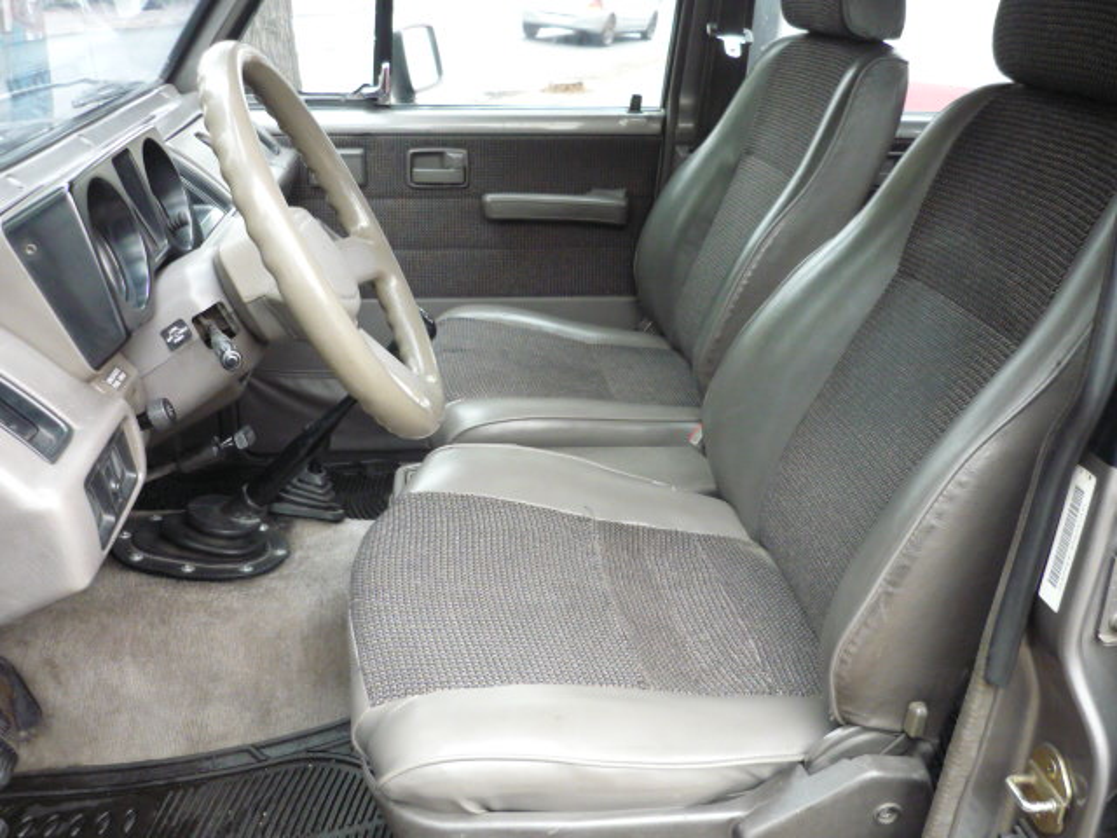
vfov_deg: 42.9
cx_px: 558
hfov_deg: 55.4
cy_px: 419
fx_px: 1065
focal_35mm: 33
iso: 400
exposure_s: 1/15
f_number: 2.8
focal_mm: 5.5
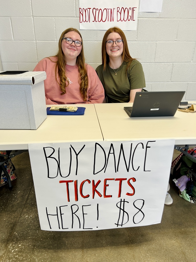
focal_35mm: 26
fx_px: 196
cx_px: 98
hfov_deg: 53.1
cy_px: 131
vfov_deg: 67.3
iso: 100
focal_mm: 5.7
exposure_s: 1/60
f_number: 1.5
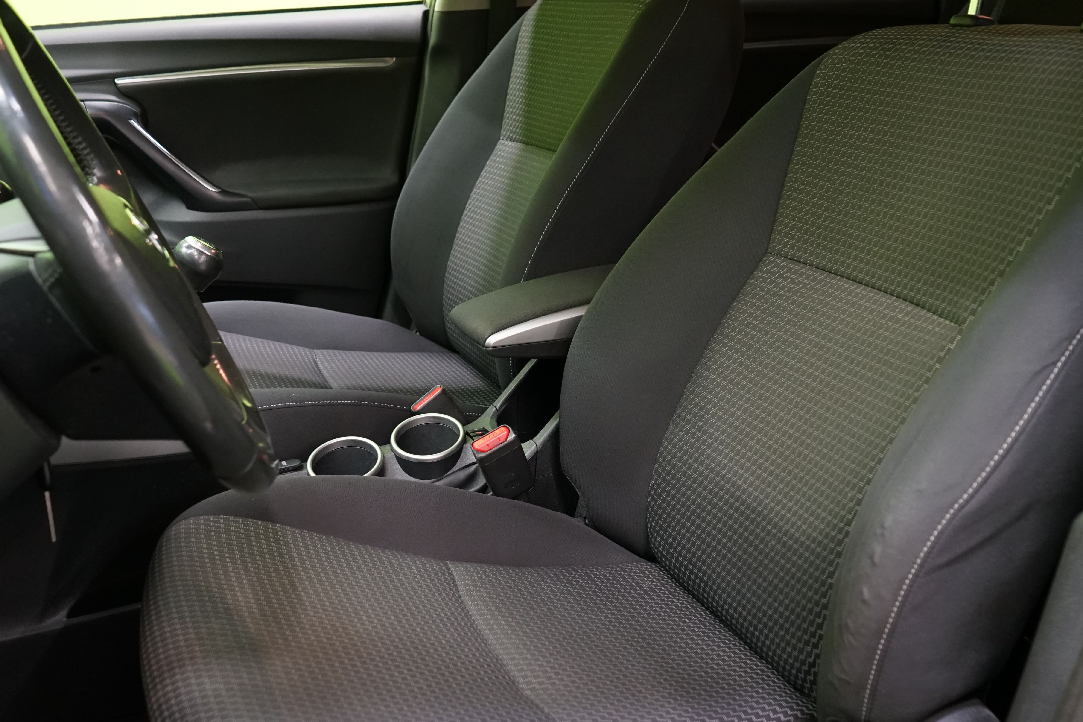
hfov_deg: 51.8
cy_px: 394
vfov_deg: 35.9
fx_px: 1113
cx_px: 502
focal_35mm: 37
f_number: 5
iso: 2000
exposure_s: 1/20
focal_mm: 29
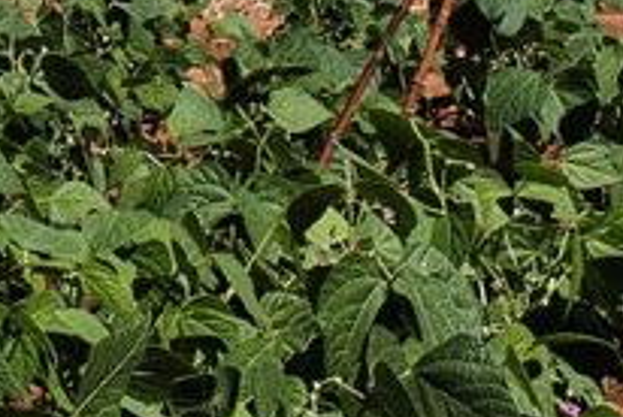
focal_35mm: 224
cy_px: -411
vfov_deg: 6.0
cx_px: -448
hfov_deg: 8.8
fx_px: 3882
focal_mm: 23
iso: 200
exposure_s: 1/250
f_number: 13
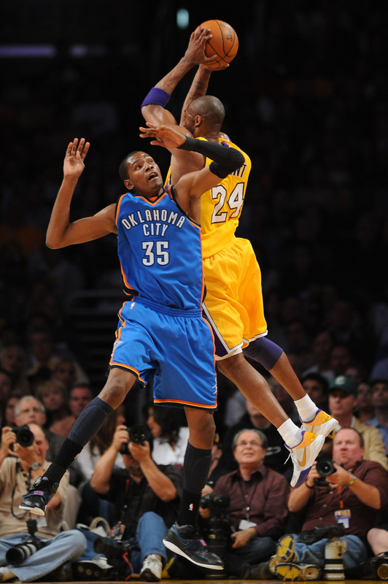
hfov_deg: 4.6
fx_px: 4858
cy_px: 292
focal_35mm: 300
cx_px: 194
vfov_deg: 6.9
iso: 2500
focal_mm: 300
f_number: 2.8
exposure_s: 1/800
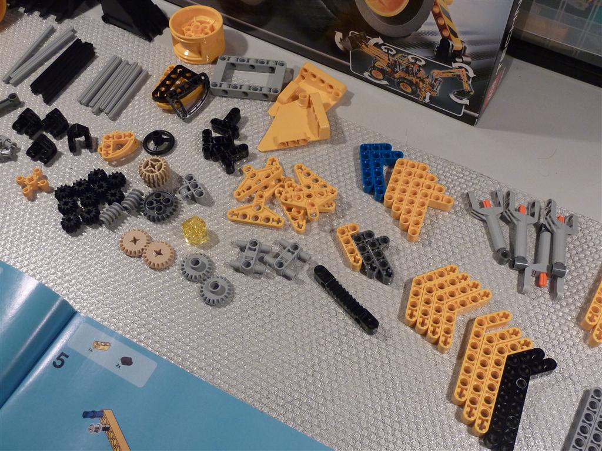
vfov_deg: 40.7
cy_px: 226
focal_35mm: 35
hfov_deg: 52.6
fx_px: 609
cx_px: 301
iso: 320
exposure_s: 1/30
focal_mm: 5.7
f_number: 3.5
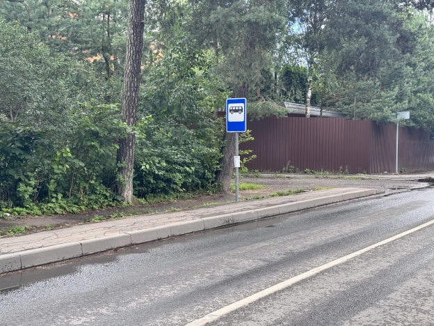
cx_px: 217
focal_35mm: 48
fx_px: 602
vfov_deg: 30.3
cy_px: 163
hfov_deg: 39.7
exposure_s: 1/217
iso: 64
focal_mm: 6.76
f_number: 1.78
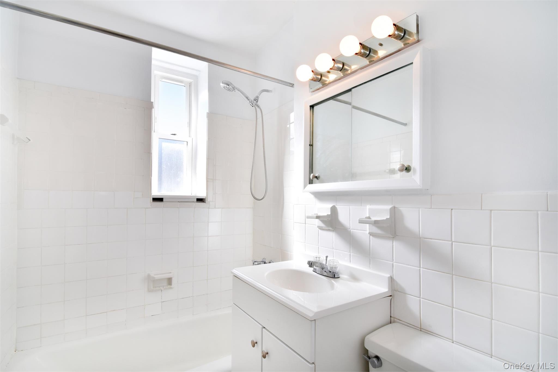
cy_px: 186
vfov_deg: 72.0
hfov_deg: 95.0
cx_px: 279
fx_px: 256
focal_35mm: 16
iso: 640
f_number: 11
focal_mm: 11
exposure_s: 1/50
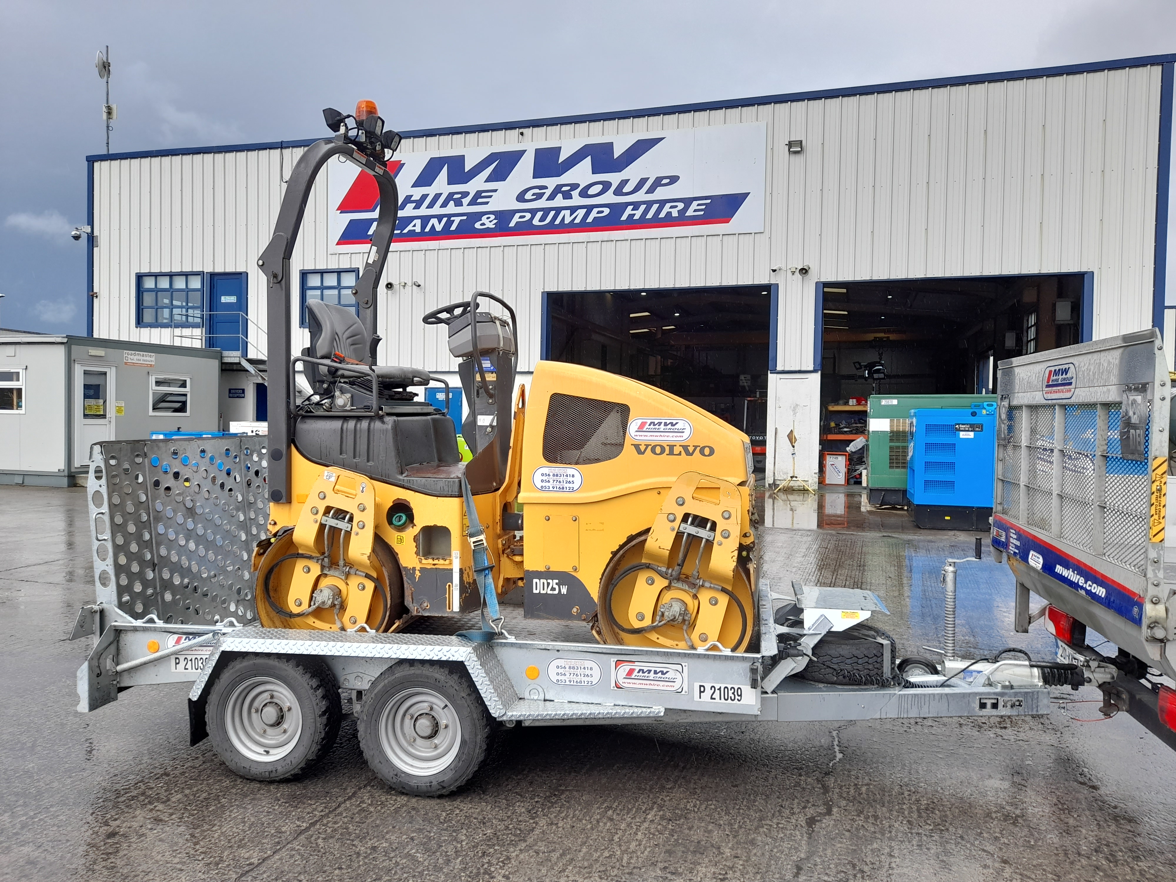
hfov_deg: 69.4
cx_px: 588
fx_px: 849
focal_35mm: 25
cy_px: 441
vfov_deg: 54.9
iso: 20
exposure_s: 1/516
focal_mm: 4.6
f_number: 2
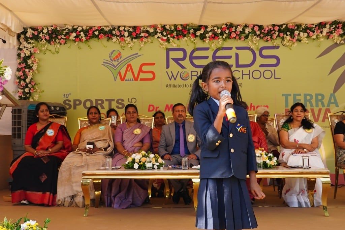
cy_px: 115
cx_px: 172
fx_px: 383
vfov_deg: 33.4
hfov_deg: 48.5
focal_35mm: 40
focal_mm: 27
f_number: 7.1
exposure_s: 1/125
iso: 320
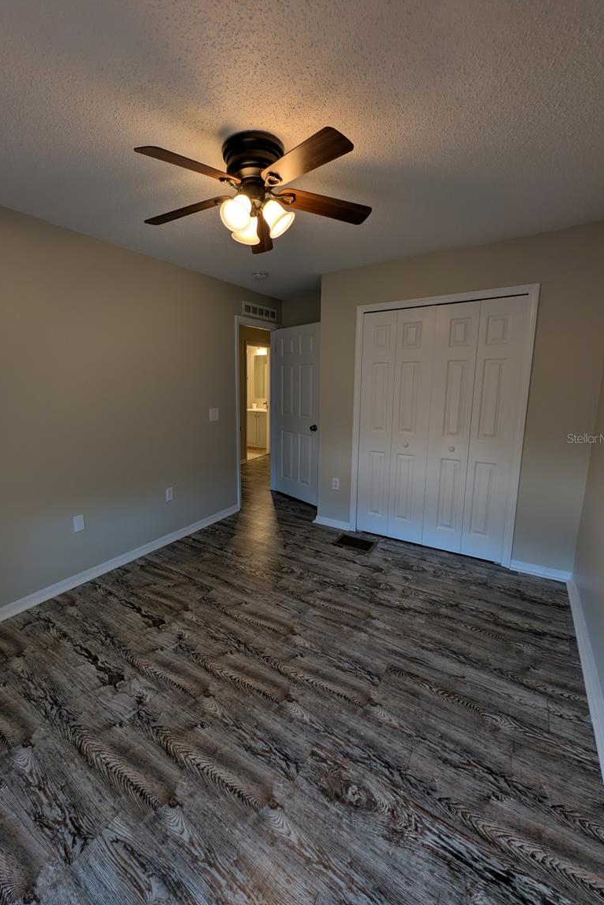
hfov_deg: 85.1
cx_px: 268
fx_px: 327
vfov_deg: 108.3
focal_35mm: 13
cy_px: 438
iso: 46
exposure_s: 1/131
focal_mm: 2.02
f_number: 1.7
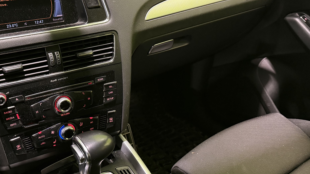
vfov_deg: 29.6
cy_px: 72
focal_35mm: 40
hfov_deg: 49.7
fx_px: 329
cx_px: 106
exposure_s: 1/33
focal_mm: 6.76
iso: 800
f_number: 1.78
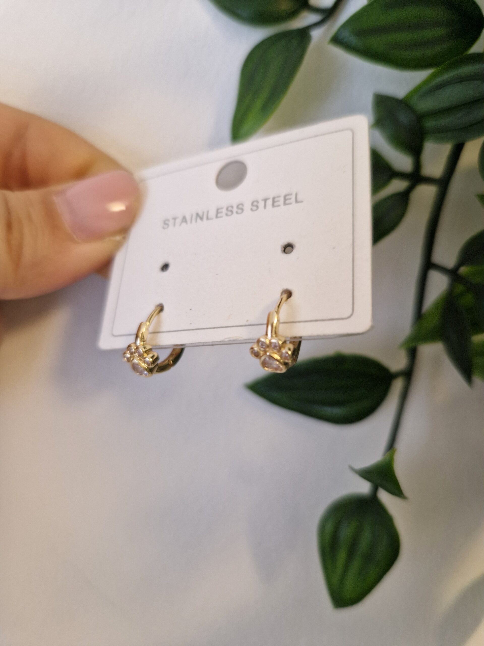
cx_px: 242
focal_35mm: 23
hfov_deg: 58.9
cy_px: 323
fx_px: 429
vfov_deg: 73.9
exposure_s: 1/50
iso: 640
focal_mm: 5.4
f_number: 1.8
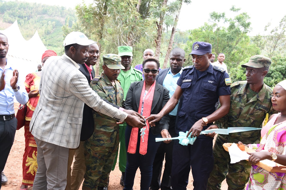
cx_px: 143
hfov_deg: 57.2
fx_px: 262
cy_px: 95
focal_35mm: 33
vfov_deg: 39.9
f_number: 7.1
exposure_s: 1/100
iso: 320
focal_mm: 22
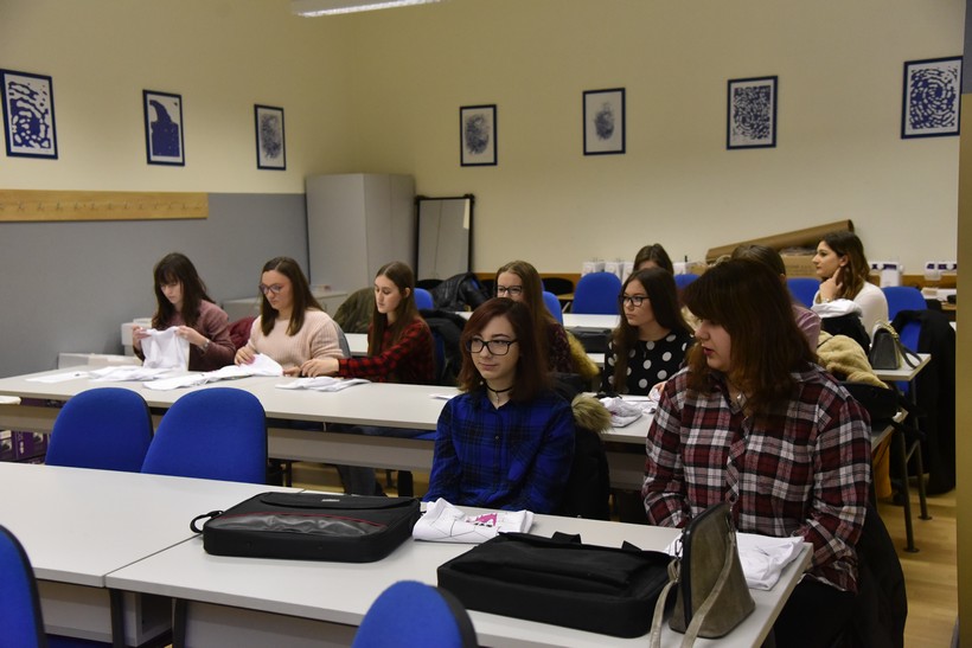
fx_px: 1080
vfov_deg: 33.4
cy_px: 324
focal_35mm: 40
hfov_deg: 48.5
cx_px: 486
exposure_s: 1/400
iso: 5000
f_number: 4.5
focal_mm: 40
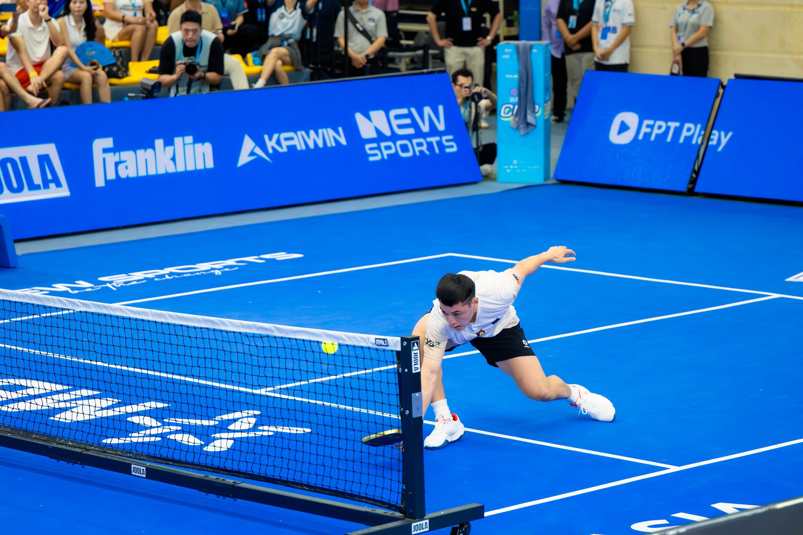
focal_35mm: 129
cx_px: 402
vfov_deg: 10.6
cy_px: 268
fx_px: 2876
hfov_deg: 15.9
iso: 5000
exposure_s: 1/800
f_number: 2.8
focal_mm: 86
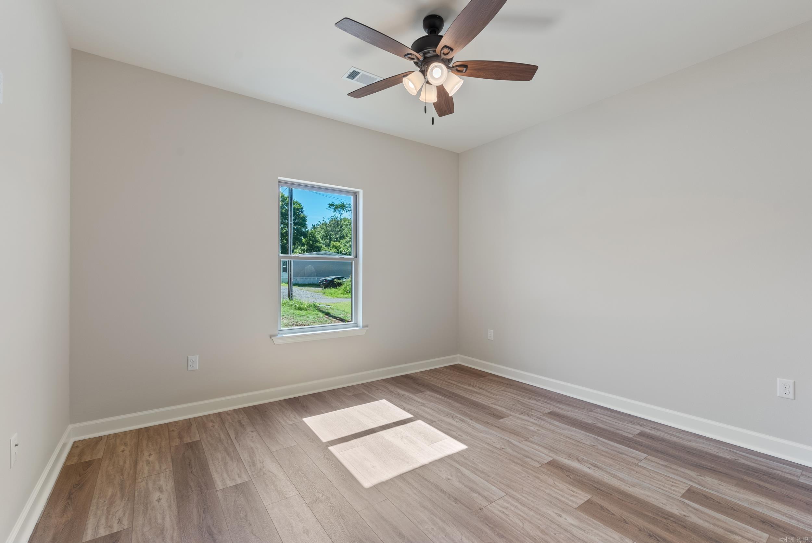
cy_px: 272
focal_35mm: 16
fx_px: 361
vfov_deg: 73.8
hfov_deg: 96.7
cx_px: 406
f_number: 9
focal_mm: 16
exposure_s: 1/5
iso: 250
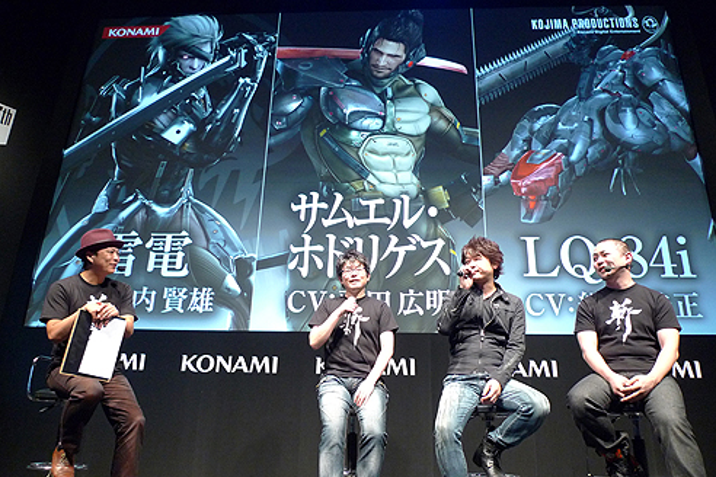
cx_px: 357
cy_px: 240
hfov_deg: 69.4
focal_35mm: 26
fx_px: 517
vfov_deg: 49.6
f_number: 2
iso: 400
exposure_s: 1/100
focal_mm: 5.1
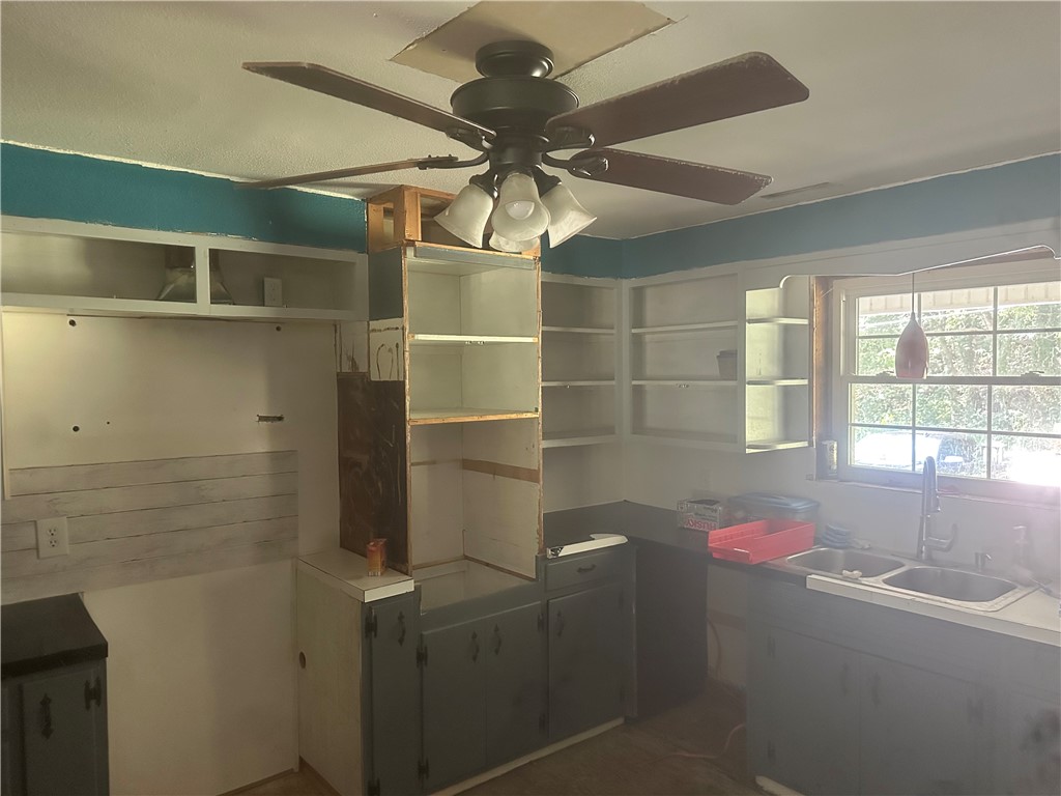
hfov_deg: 71.6
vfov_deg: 56.8
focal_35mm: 24
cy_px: 398
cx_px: 530
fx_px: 736
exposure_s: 1/54
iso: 1000
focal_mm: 6.86
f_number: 1.78
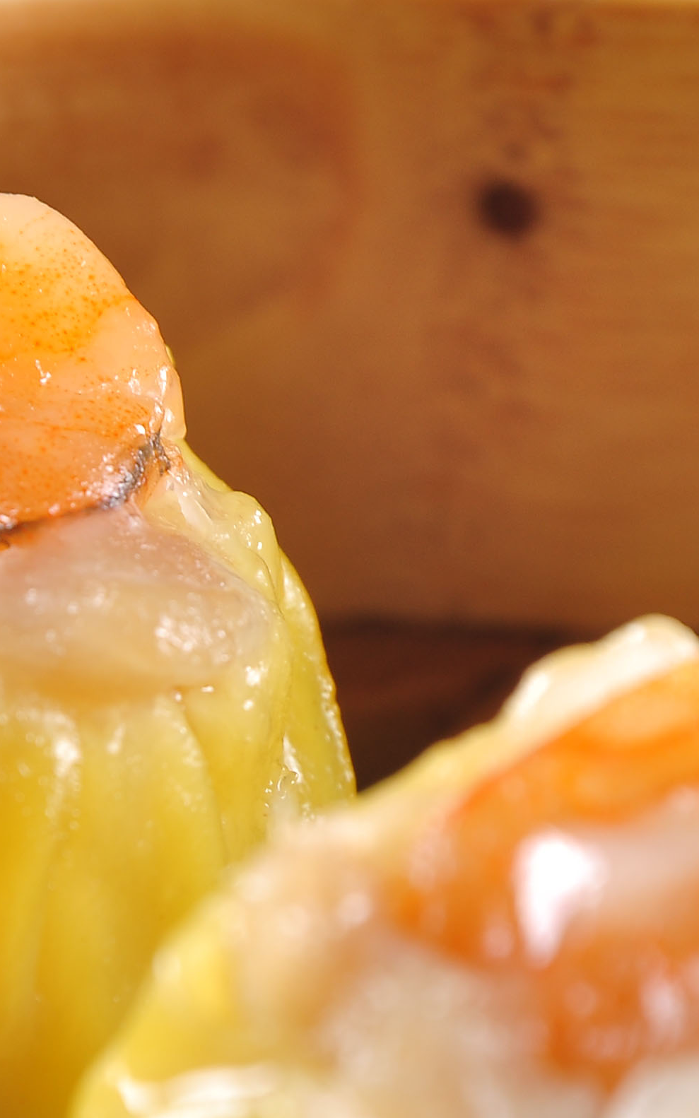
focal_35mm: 433
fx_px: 13207
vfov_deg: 4.8
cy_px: 881
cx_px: 172
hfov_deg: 3.0
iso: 100
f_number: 9
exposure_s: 1/125
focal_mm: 105
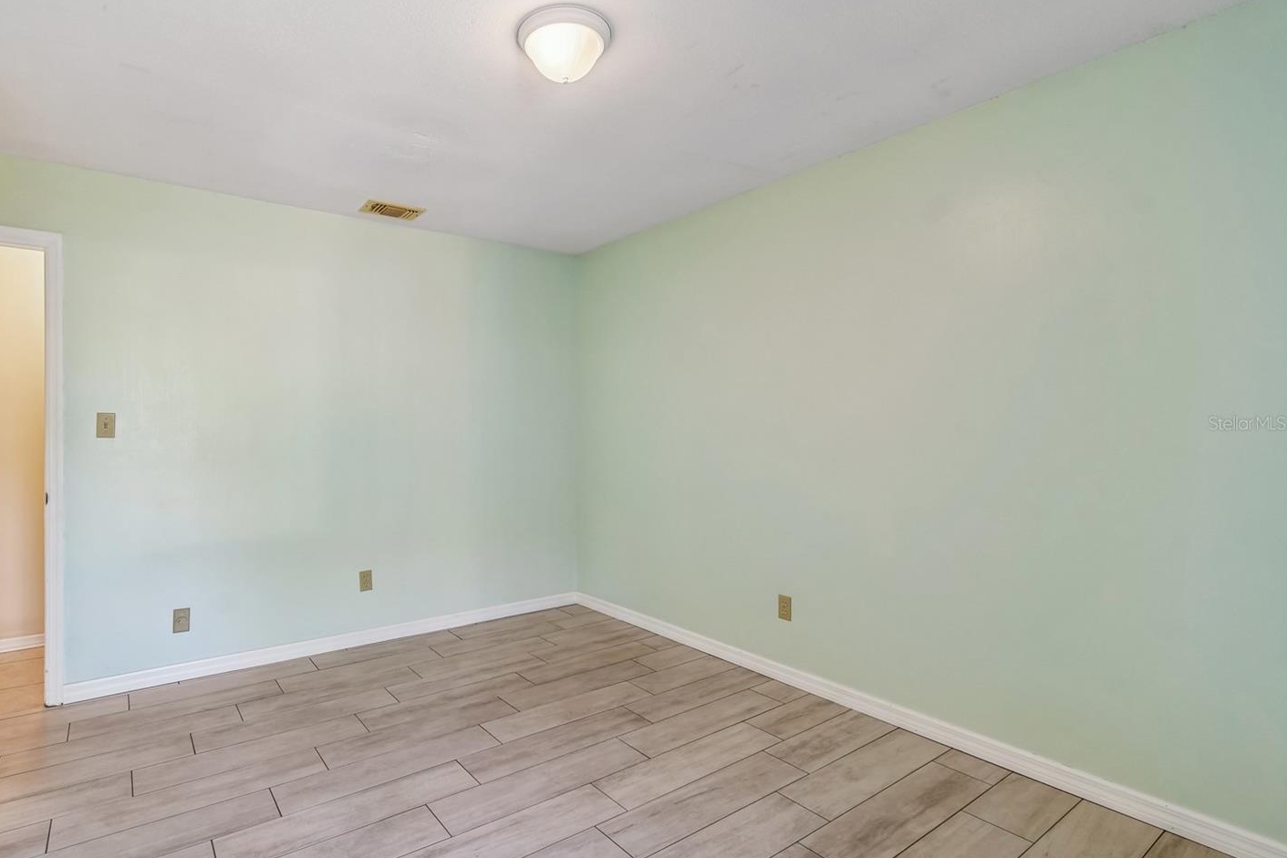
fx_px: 608
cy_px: 423
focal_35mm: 17
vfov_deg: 70.4
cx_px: 560
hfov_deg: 92.8
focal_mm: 10
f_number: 7.1
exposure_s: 1/3.33
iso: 100
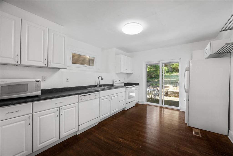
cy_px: 78
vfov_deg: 81.2
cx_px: 116
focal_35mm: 14
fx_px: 91
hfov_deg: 104.2
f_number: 7.1
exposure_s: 1/3
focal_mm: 14
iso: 400
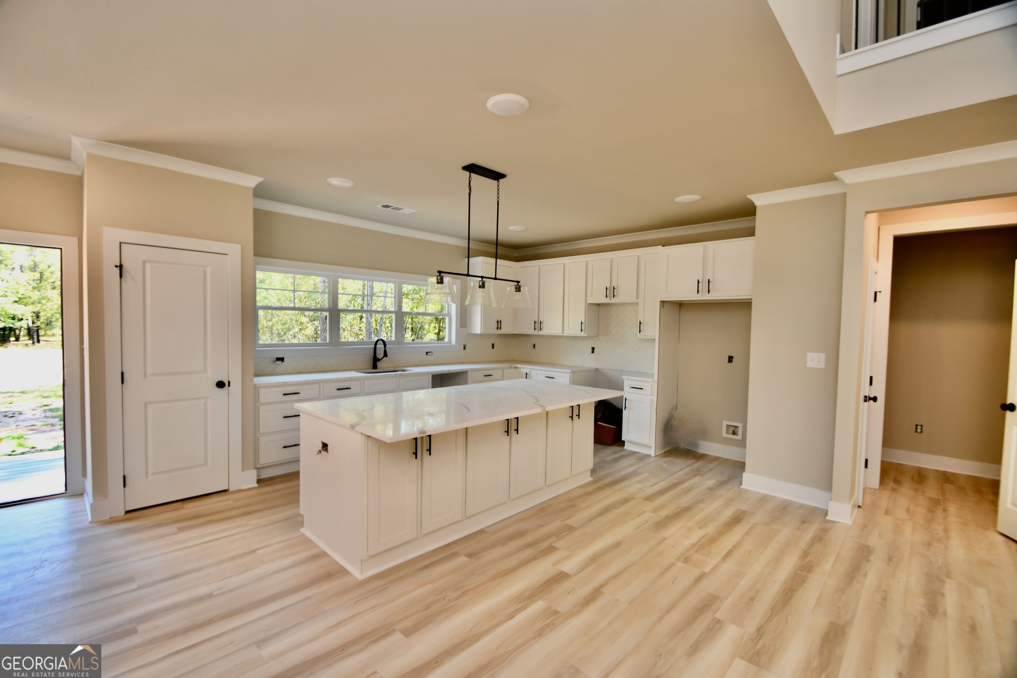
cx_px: 508
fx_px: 424
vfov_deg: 77.3
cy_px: 339
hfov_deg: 100.4
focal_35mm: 15
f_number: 4
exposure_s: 1/60
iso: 280
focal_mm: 10
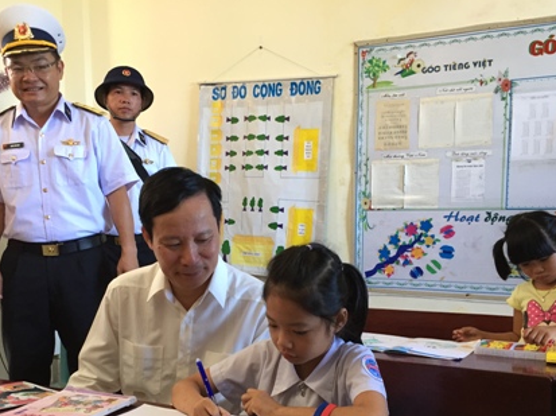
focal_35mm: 39
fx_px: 626
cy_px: 272
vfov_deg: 36.4
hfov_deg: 47.7
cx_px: 228
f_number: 2.2
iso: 64
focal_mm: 4.15
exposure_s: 1/33
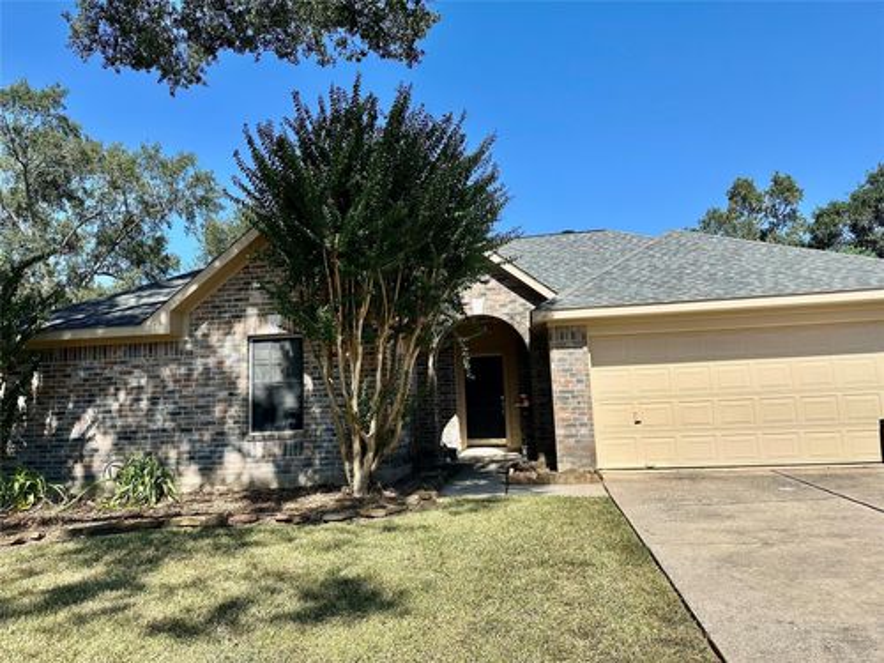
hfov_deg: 71.6
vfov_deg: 56.8
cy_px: 332
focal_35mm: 24
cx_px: 442
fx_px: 613
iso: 80
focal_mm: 6.86
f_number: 1.78
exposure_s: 1/3597
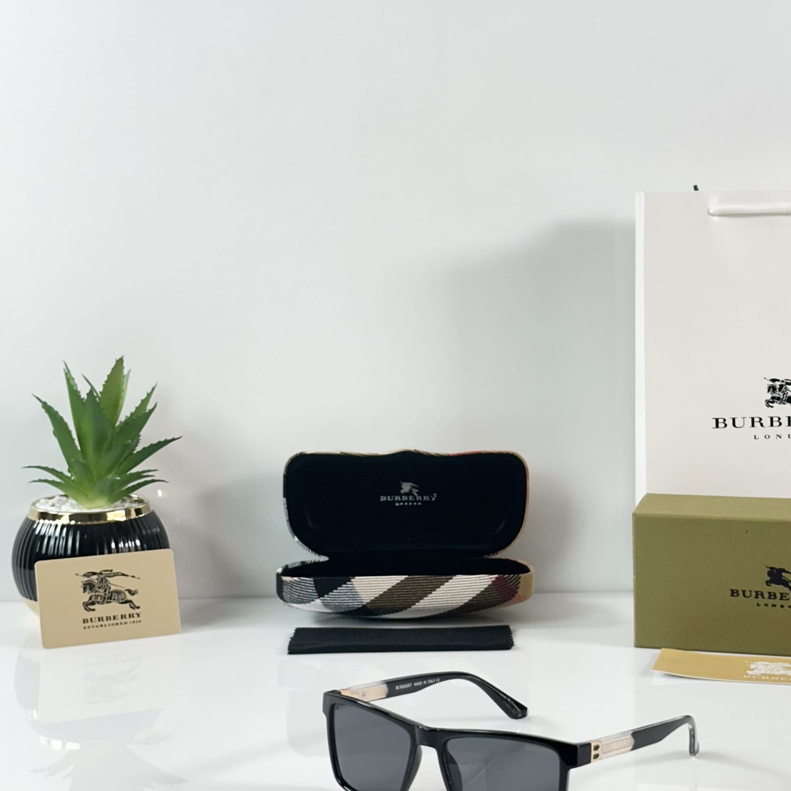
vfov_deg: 25.0
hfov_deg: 25.0
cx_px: 471
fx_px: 1784
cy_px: 360
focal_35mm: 69
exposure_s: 1/100
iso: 64
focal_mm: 6.86
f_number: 1.78
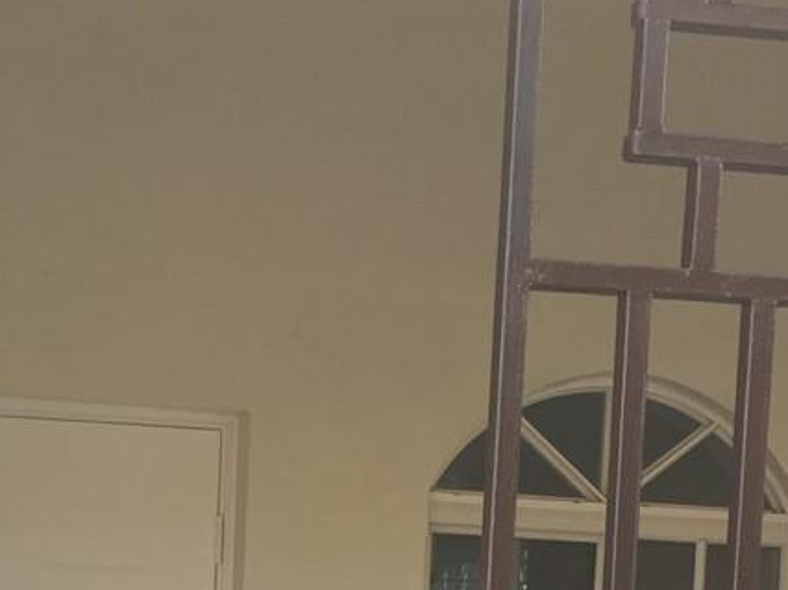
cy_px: 980
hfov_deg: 17.8
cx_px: 98
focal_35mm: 109
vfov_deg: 12.6
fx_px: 2480
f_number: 2.2
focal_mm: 4.15
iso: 32
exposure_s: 1/120
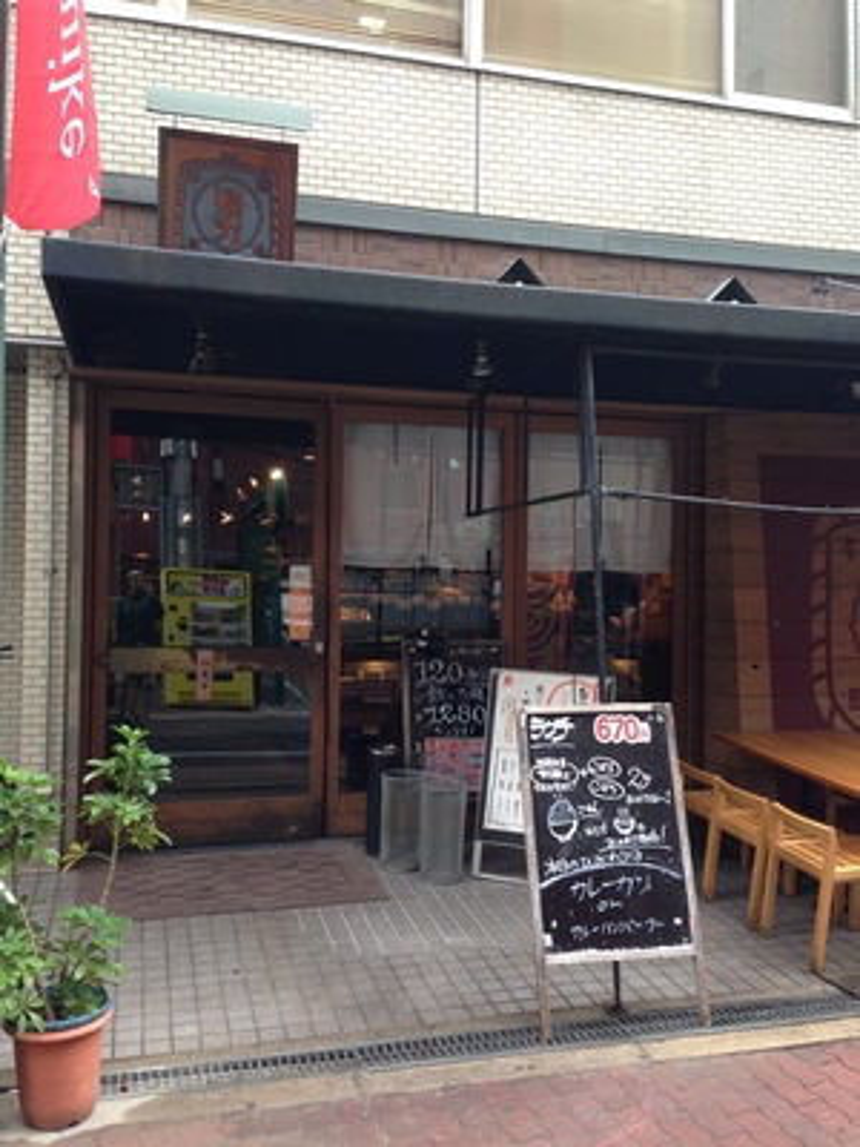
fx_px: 1093
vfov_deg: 55.4
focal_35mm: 33
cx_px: 430
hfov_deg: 42.9
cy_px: 574
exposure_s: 1/60
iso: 50
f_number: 2.4
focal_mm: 4.12
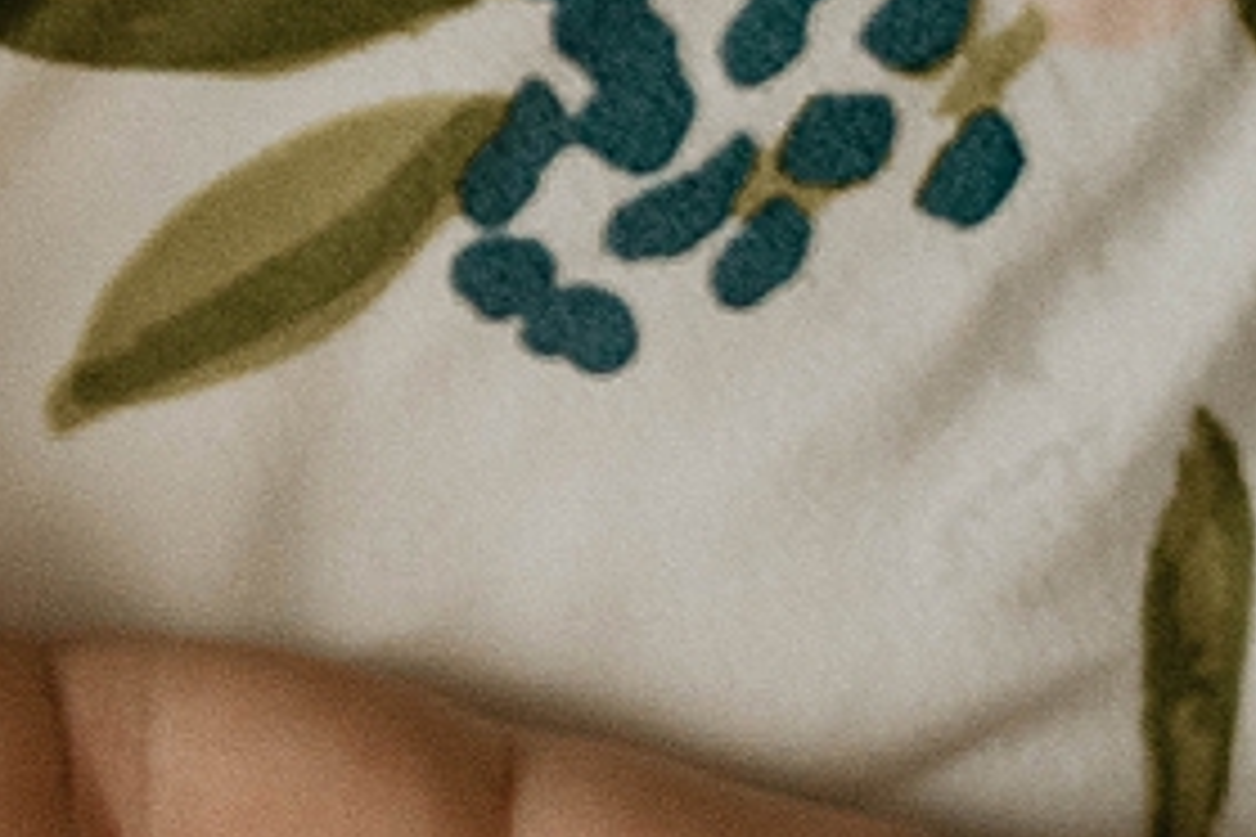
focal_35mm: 246
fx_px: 8582
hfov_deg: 7.9
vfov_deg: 5.6
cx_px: -1472
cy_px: 218
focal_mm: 49
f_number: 2.8
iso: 1600
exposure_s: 1/125
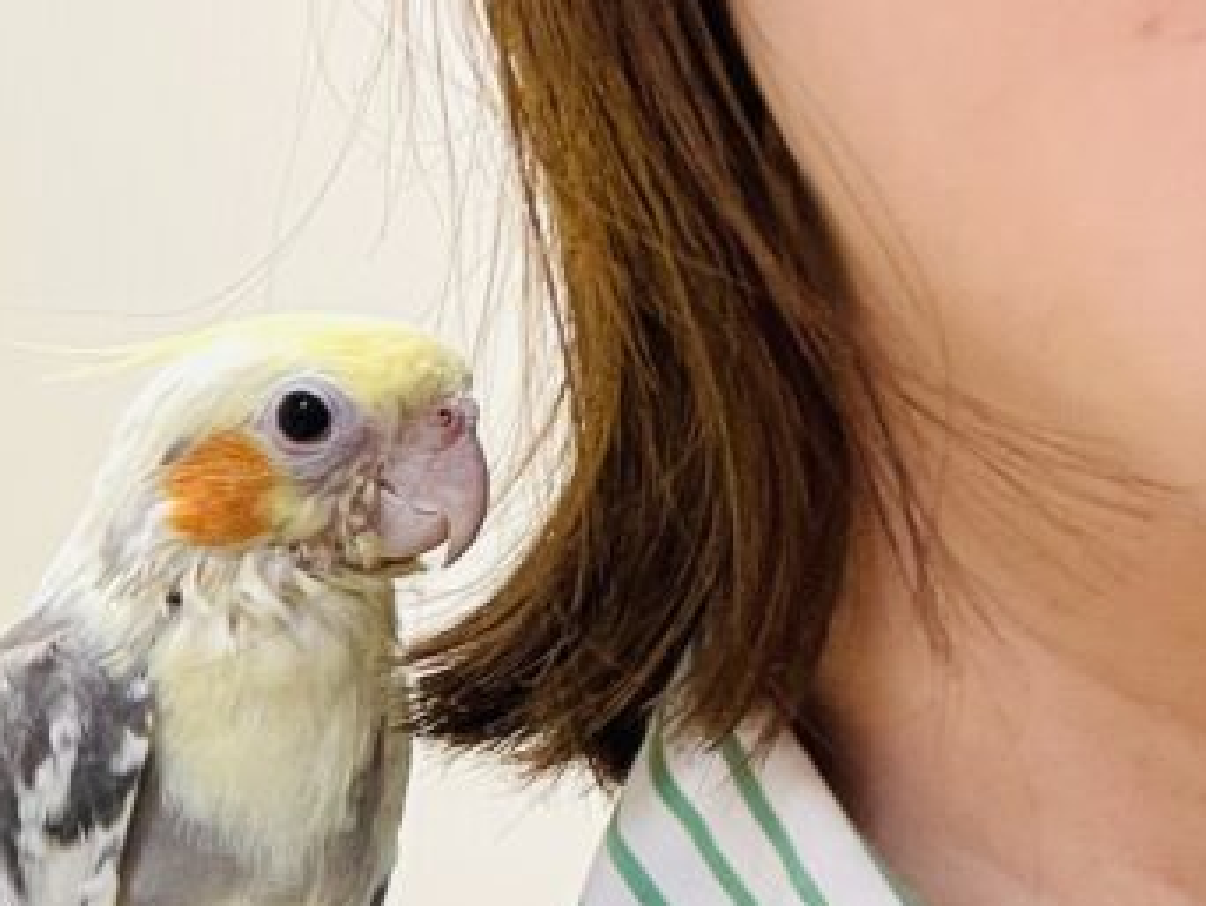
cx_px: 155
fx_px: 1499
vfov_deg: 32.0
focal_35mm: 43
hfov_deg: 40.9
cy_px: 818
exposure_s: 1/78
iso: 100
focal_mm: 2.71
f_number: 2.2
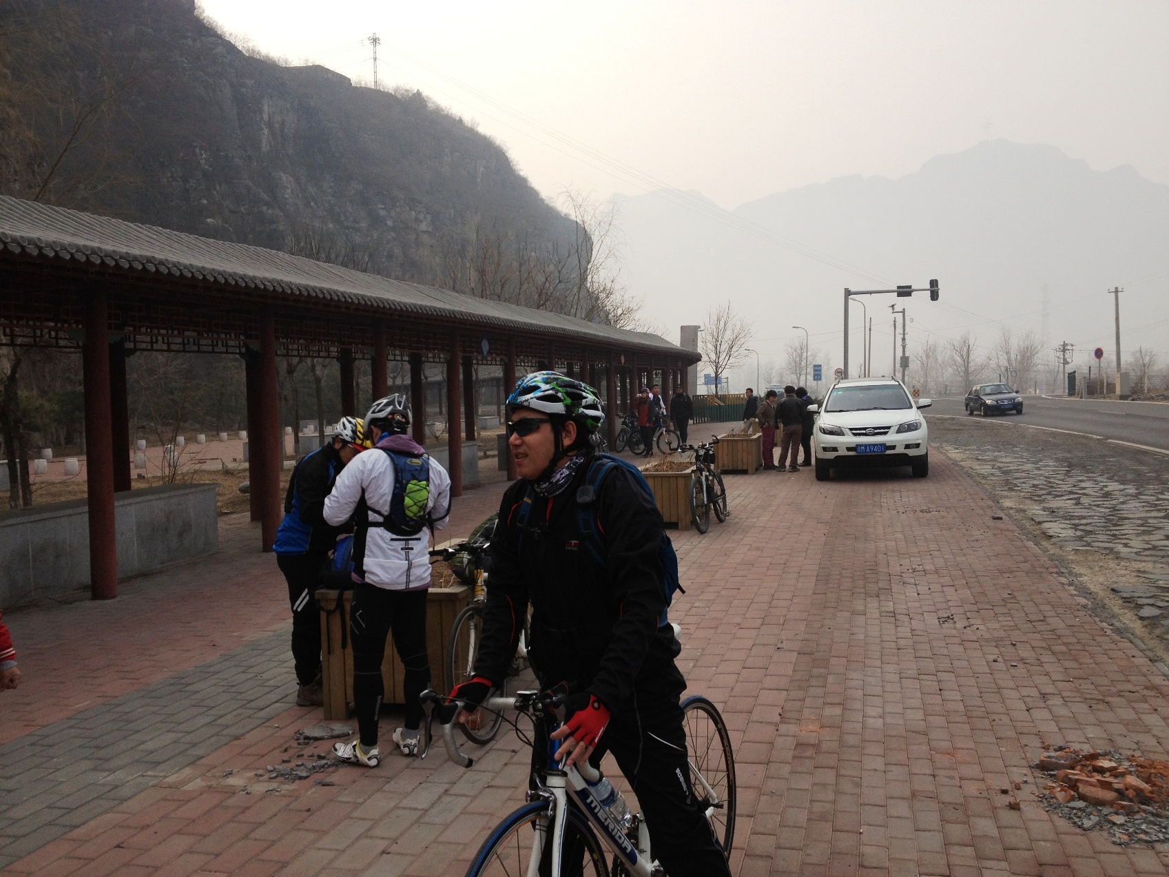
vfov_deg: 40.7
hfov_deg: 52.6
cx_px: 584
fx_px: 1182
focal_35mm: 35
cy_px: 438
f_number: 2.4
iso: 64
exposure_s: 1/1416
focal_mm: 4.28
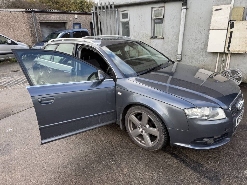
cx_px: 124
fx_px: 171
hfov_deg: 71.6
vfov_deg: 56.8
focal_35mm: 24
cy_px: 92
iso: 80
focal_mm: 6.76
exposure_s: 1/639
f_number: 1.78
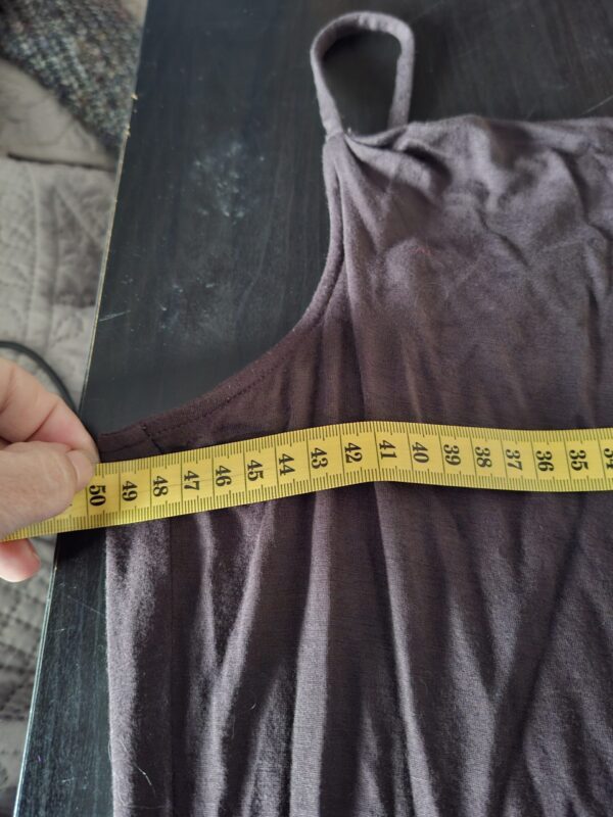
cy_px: 408
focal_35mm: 23
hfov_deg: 58.9
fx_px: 543
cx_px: 306
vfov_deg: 73.9
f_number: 1.8
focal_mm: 5.54
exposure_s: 1/17
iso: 1250
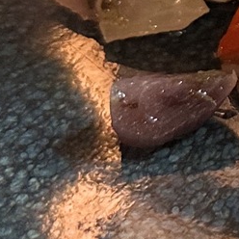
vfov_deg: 10.2
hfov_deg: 9.9
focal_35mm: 164
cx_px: 489
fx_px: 1281
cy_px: -148
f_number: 1.78
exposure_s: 1/50
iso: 500
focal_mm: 6.86
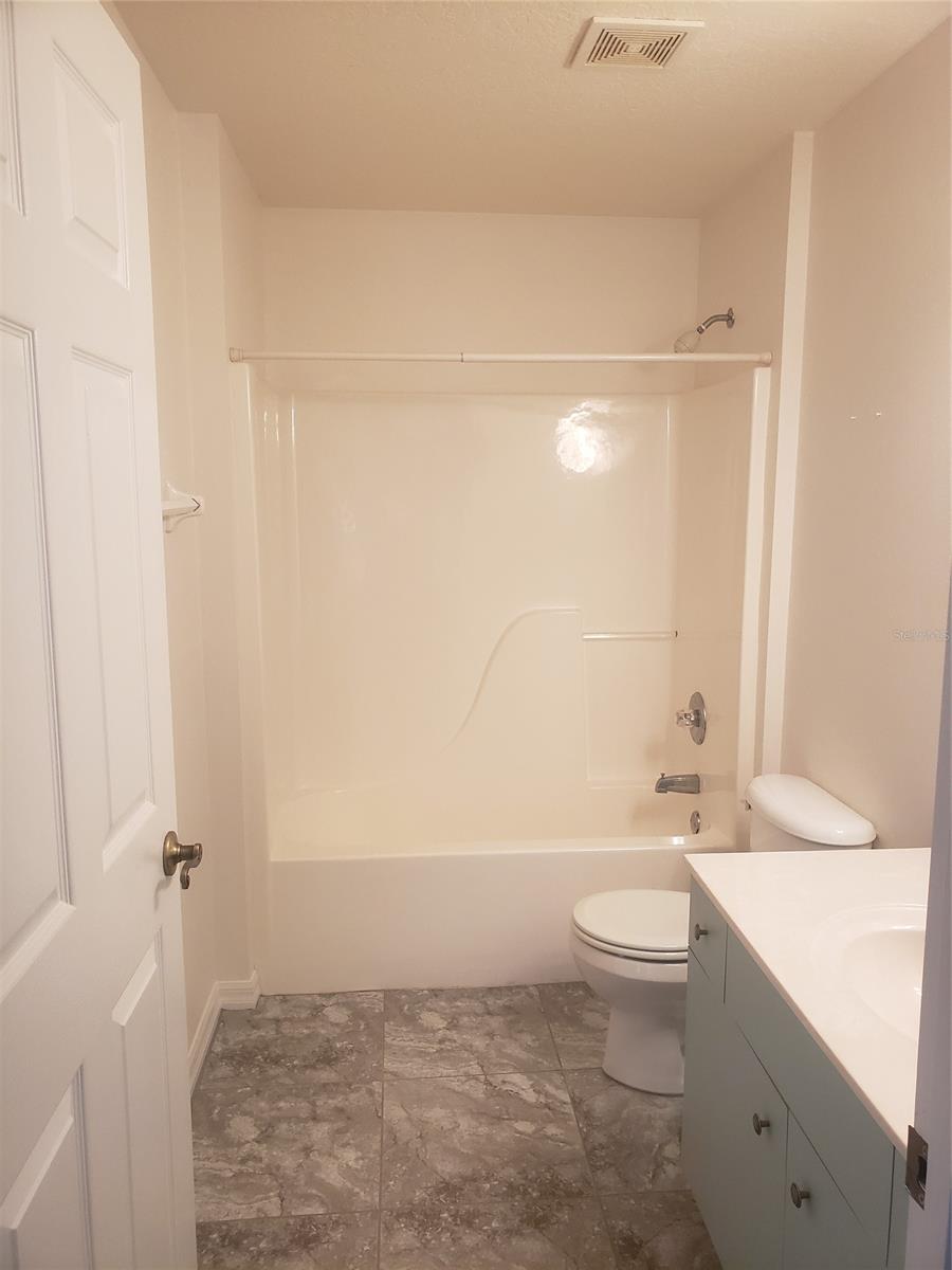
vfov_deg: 67.3
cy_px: 635
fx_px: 953
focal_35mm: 26
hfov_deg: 53.1
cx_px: 476
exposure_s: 1/60
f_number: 2.4
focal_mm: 4.3
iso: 320
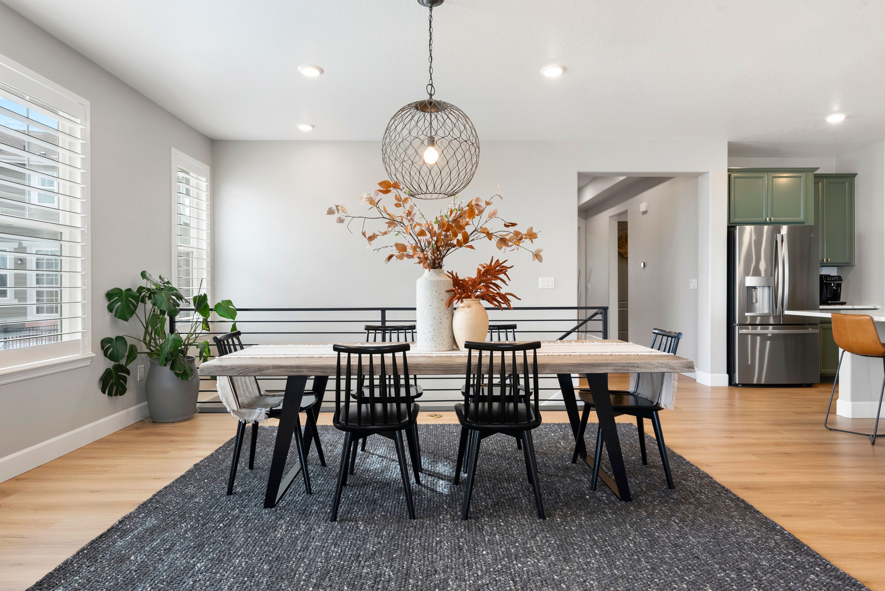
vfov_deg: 62.0
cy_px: 296
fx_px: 492
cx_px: 442
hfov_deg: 83.9
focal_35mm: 20
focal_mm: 20
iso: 640
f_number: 9
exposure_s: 1/10
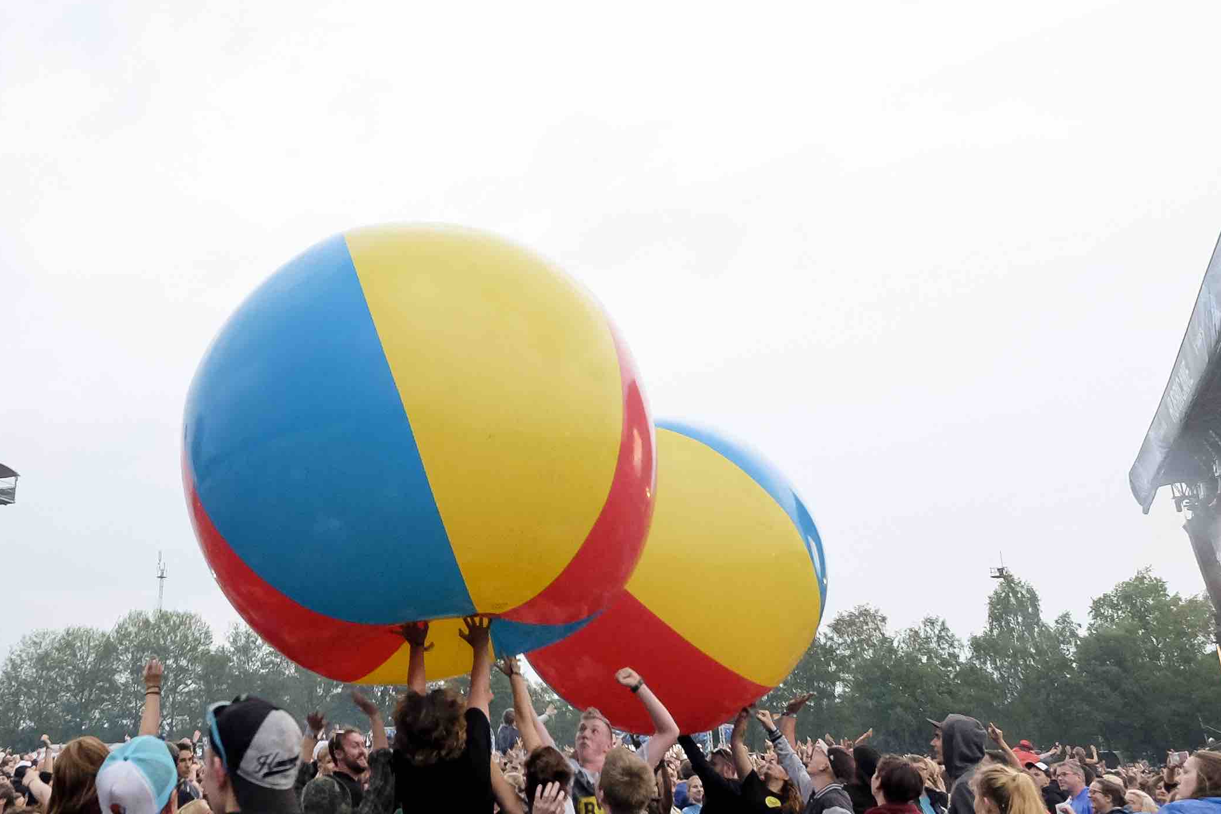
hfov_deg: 52.9
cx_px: 370
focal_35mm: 35
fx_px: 1187
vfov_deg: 37.7
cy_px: 330
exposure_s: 1/180
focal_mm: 10
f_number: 4
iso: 1600
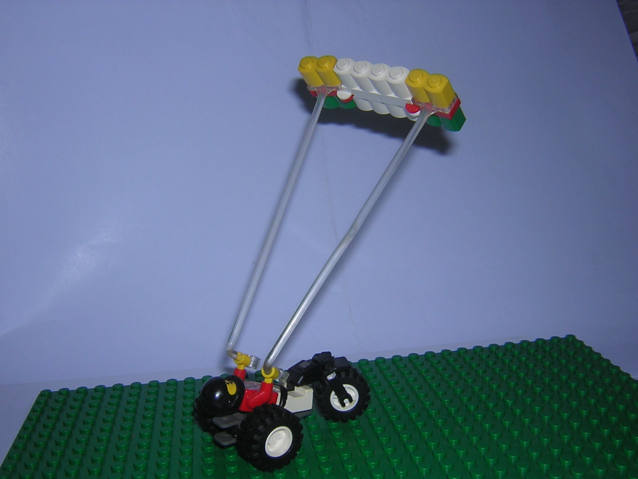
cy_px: 240
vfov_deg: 39.7
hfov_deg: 51.4
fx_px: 664
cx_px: 319
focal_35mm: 36
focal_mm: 4.7
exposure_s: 1/60.1
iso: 100
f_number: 5.2
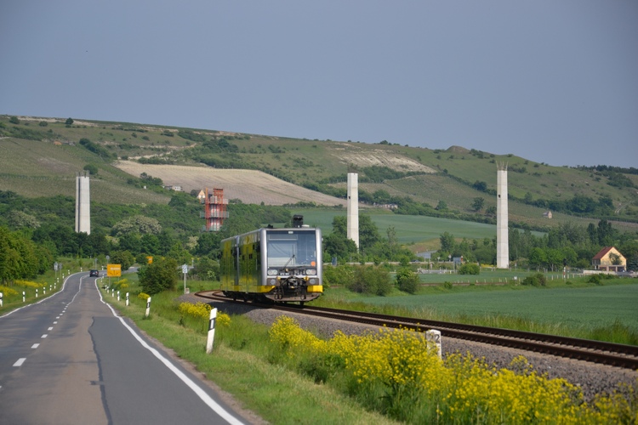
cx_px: 319
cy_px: 212
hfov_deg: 16.1
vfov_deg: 10.8
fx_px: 2259
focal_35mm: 128
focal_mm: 85
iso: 200
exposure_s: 1/1000
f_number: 5.6
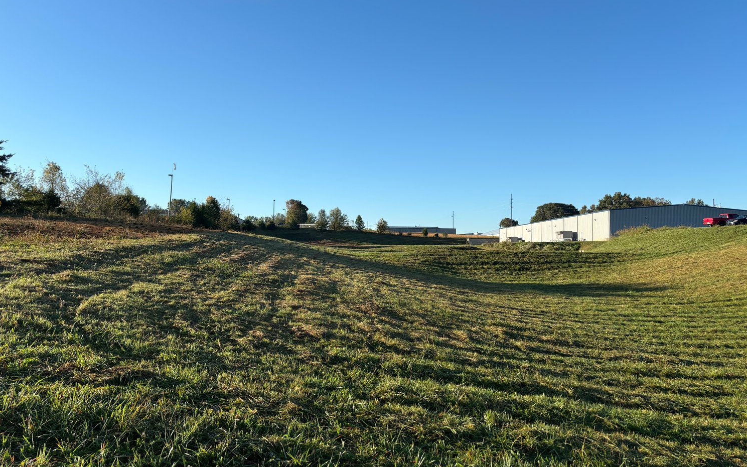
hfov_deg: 66.5
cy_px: 218
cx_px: 370
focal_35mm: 28
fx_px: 570
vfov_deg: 44.5
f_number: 1.6
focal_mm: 5.96
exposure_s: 1/2062
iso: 50
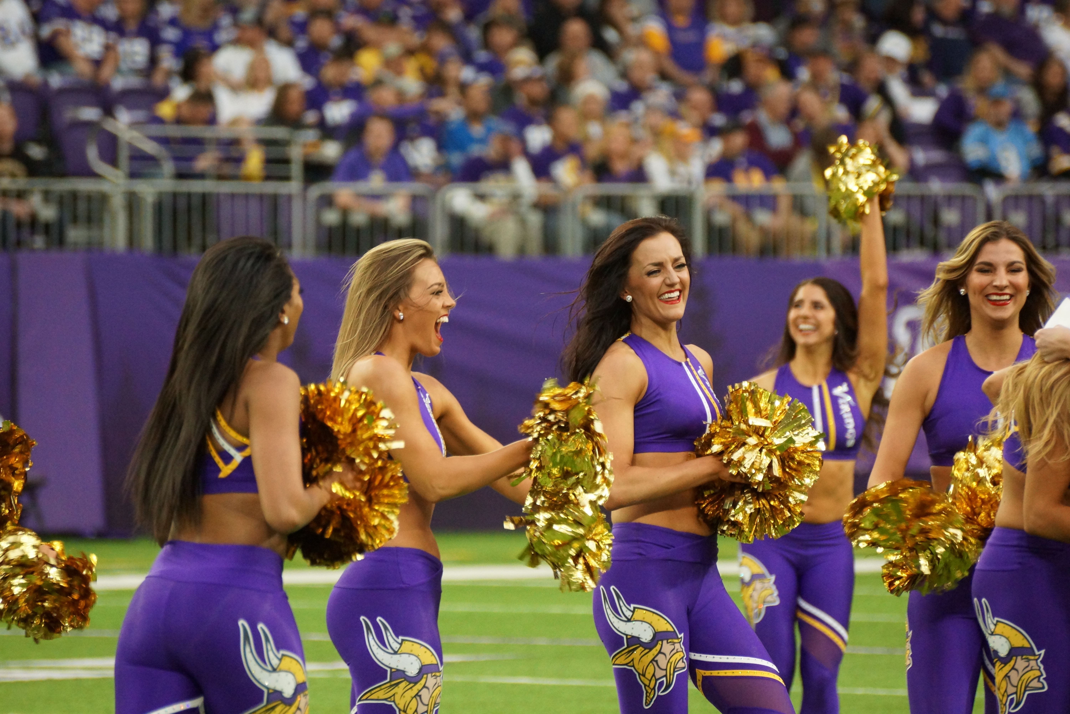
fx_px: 13374
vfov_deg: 3.1
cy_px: 357
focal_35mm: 450
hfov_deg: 4.6
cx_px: 535
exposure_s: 1/500
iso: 1600
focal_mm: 300
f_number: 5.6
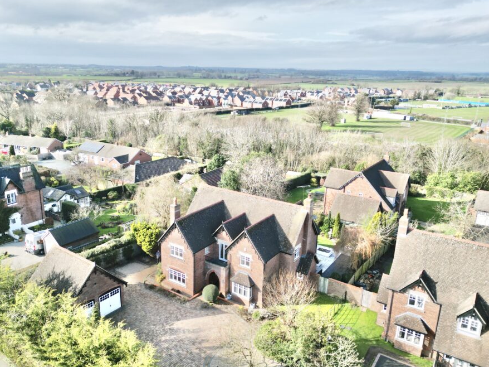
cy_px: 188
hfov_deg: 63.3
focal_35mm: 28
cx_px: 221
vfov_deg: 49.7
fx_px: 395
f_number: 1.7
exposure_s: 1/2000
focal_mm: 6.72
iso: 150
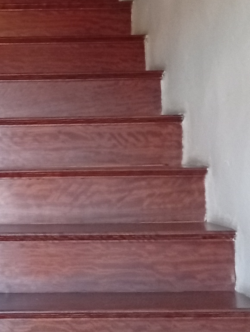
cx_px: -82
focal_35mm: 90
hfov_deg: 15.6
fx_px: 865
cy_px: 103
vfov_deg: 21.6
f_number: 1.8
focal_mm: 3.84
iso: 605
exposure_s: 1/33.3
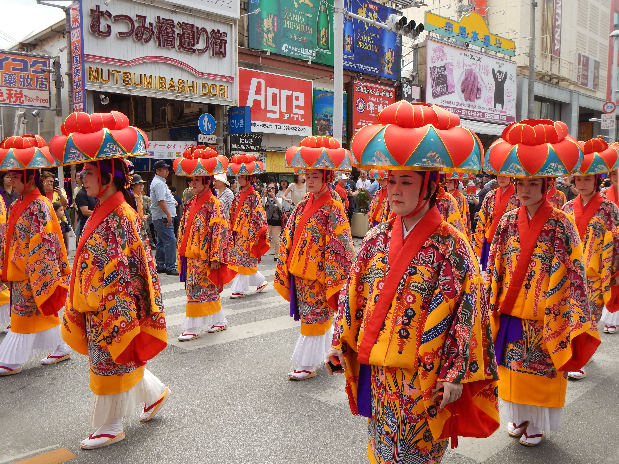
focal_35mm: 33
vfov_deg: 42.9
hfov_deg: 55.4
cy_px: 232
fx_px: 590
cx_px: 310
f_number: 3.9
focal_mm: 5.9
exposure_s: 1/320
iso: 125
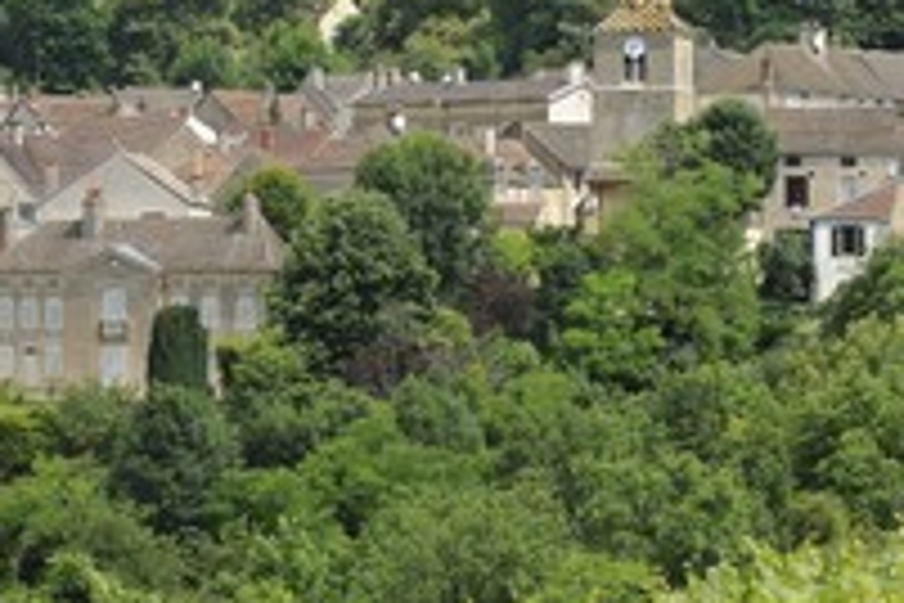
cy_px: 140
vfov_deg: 5.5
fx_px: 6302
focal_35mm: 251
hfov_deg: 8.2
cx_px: 542
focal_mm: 120
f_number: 7.1
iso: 200
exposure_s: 1/400
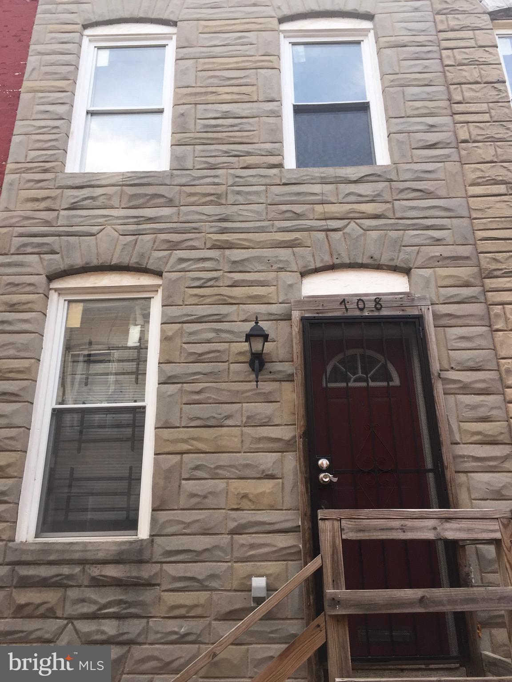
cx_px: 256
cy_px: 341
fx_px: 572
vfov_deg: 61.7
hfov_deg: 48.2
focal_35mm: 29
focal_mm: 4.15
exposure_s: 1/120
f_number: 2.2
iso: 50
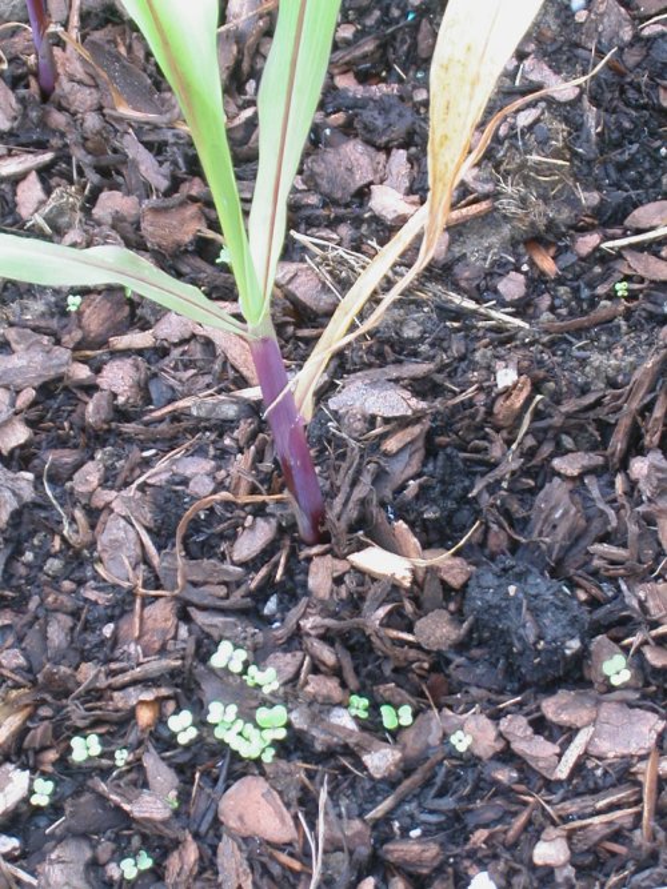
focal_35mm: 111
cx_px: 334
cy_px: 444
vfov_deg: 17.7
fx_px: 2853
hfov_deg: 13.3
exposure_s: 1/79.9
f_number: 4.8
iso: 100
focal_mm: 16.8
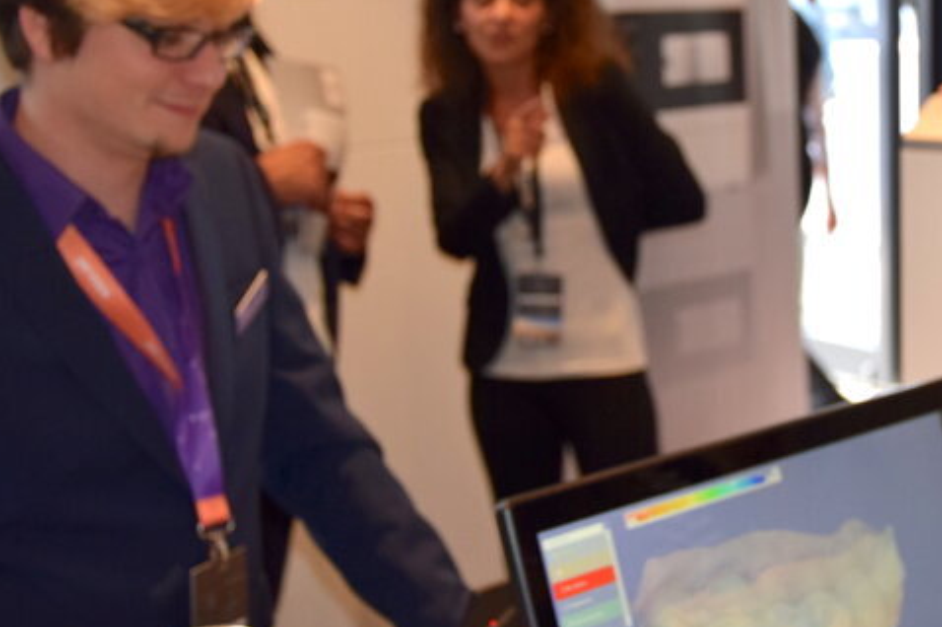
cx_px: 664
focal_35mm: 87
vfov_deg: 15.6
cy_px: 200
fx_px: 2275
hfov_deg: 23.2
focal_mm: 32
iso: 800
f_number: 4.5
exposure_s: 1/80
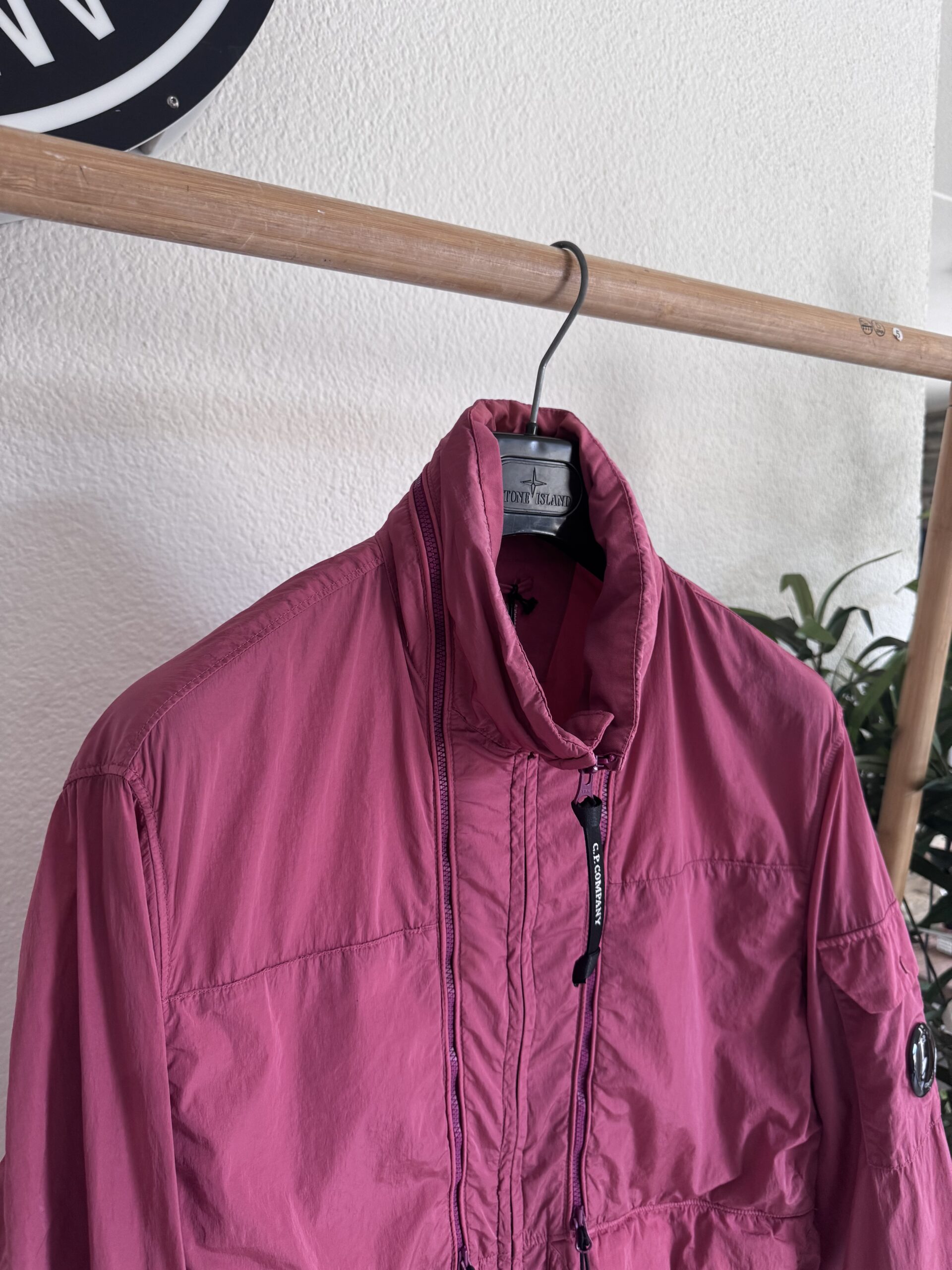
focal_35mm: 24
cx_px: 476
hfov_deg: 56.8
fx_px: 880
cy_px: 635
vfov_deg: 71.6
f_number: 1.78
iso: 200
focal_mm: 6.76
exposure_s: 1/67
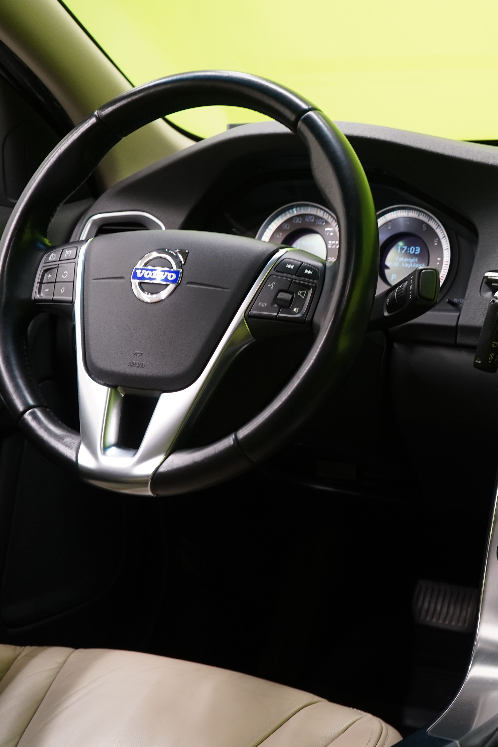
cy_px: 379
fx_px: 1141
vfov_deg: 36.2
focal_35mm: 55
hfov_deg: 23.9
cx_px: 447
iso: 1250
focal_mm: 36
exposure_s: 1/25
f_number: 5.6
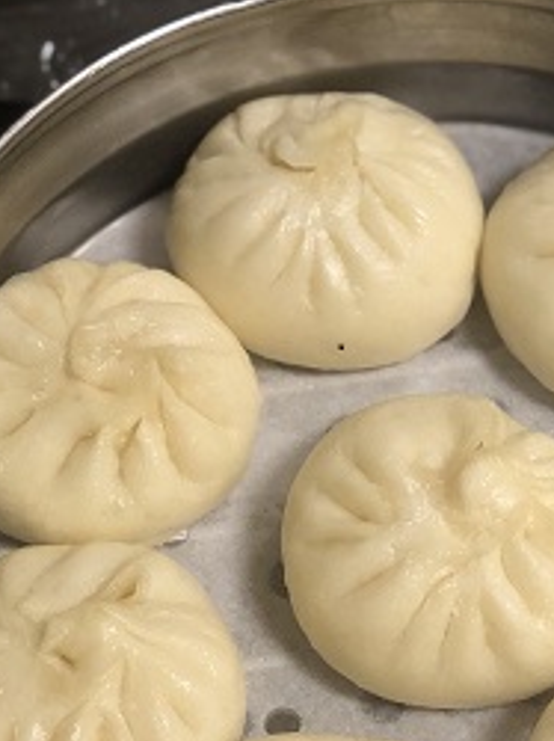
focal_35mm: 125
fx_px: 2672
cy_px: 421
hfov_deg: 11.8
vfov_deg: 15.8
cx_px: 438
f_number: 2.4
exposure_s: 1/40
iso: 80
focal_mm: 6
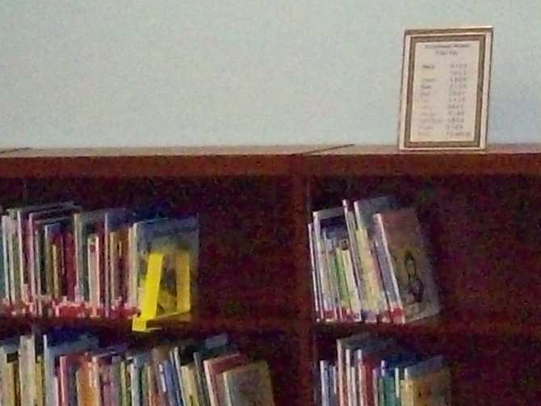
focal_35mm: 182
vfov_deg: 8.2
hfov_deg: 10.9
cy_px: 246
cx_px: 187
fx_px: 2845
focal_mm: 6.2
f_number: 2.8
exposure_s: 1/128
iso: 400
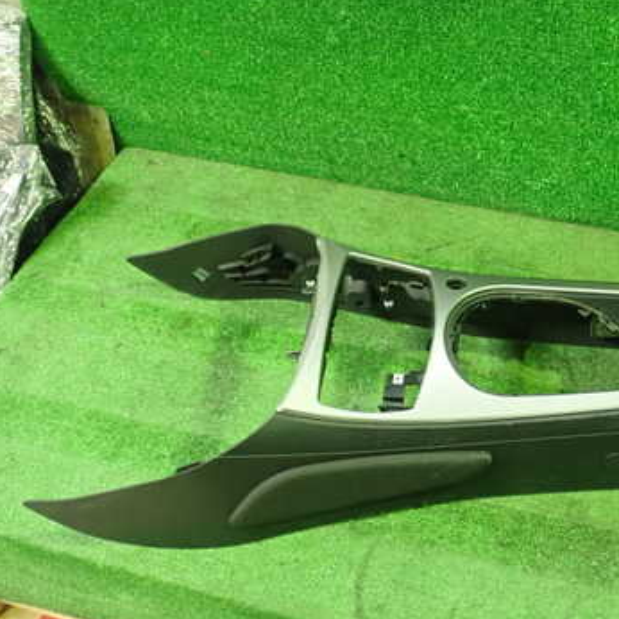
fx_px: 931
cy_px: 338
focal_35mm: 46
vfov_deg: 36.8
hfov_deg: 35.2
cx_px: 528
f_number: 2.3
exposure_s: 1/40
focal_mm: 5.5
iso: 800
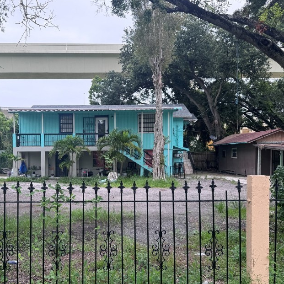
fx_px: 325
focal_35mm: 35
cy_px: 156
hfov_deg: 46.8
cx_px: 105
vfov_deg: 47.2
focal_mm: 6.76
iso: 80
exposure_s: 1/464
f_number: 1.78
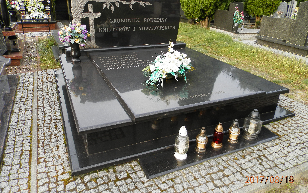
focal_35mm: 27
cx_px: 156
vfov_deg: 46.0
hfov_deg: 68.4
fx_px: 227
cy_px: 87
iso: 80
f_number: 3.1
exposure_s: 1/125
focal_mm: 4.5
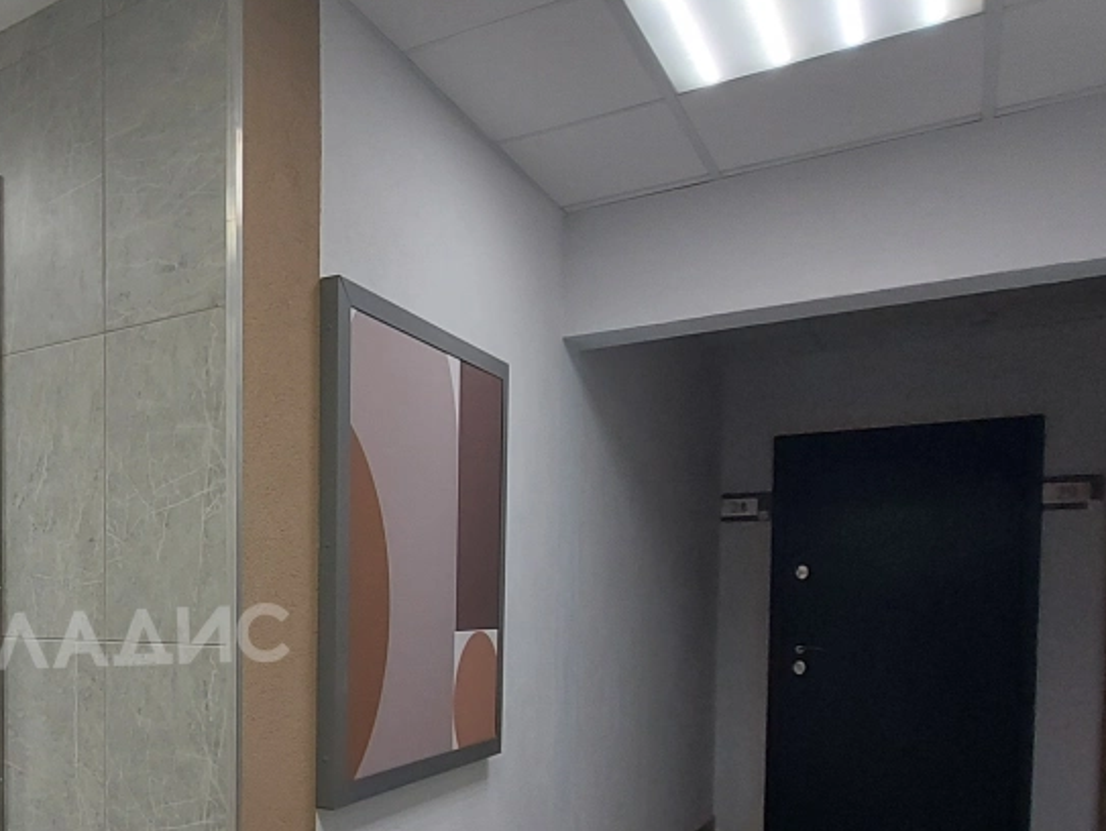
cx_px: 55
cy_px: 634
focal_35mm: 30
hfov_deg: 50.9
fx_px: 959
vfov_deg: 45.1
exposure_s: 1/60
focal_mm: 1.74
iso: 100
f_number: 2.2
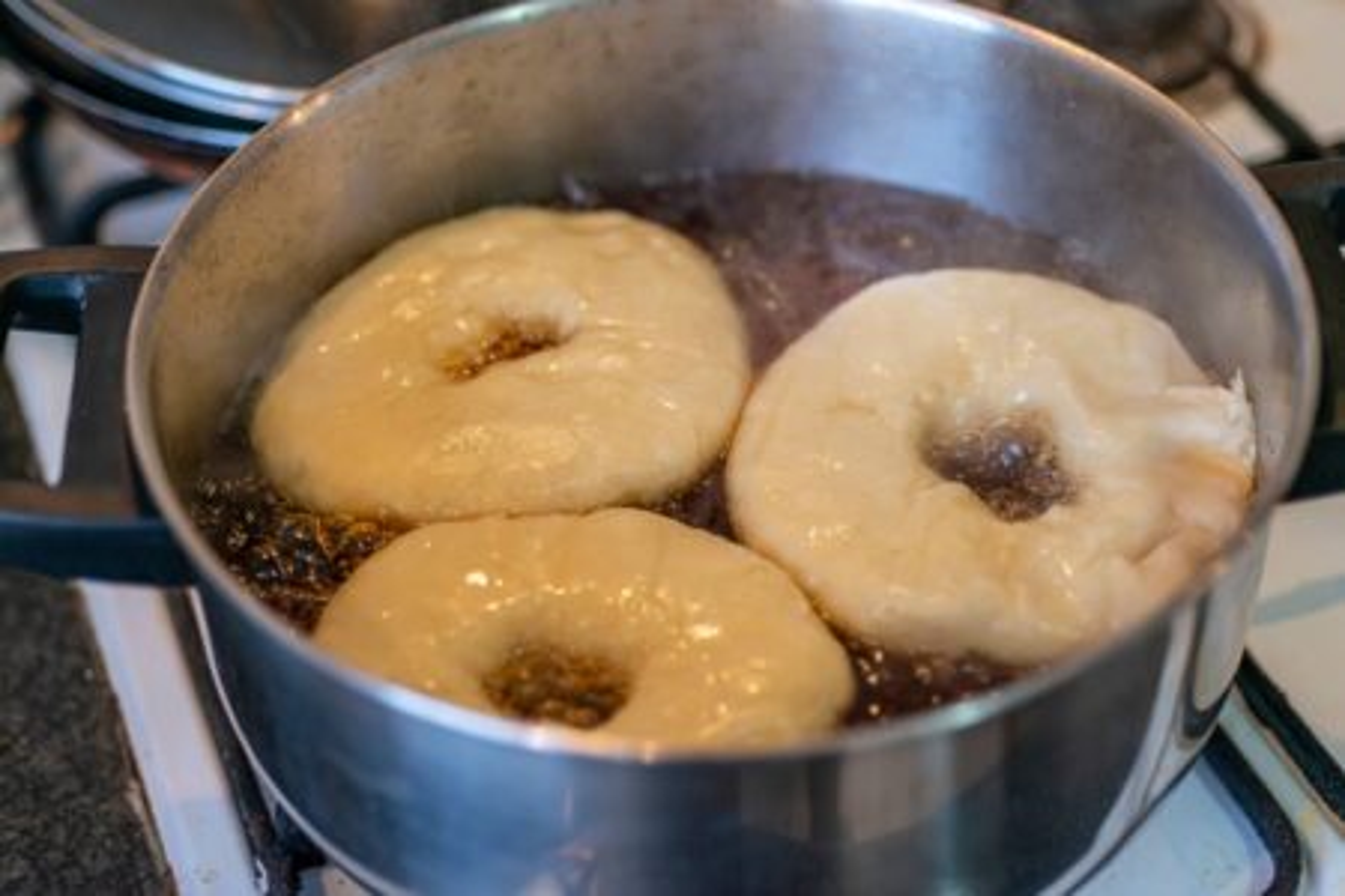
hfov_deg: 33.4
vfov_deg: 22.6
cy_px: 448
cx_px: 672
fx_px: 2241
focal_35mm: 60
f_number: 3.2
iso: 1000
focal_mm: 60
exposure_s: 1/250
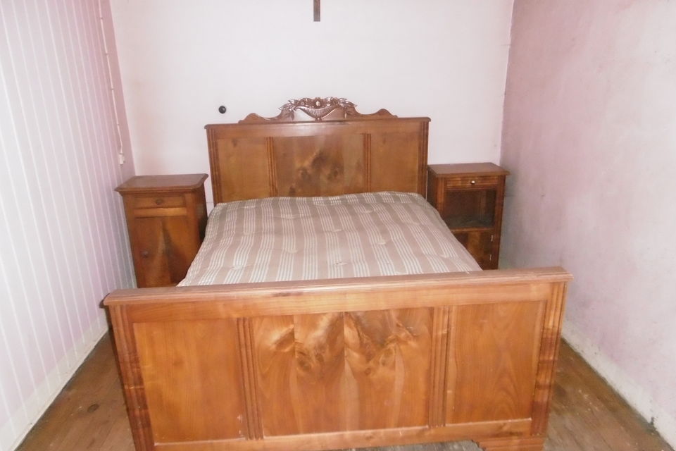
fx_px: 488
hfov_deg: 69.4
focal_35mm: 26
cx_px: 329
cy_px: 253
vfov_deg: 49.4
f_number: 3.1
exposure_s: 1/60
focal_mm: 4.3
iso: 640
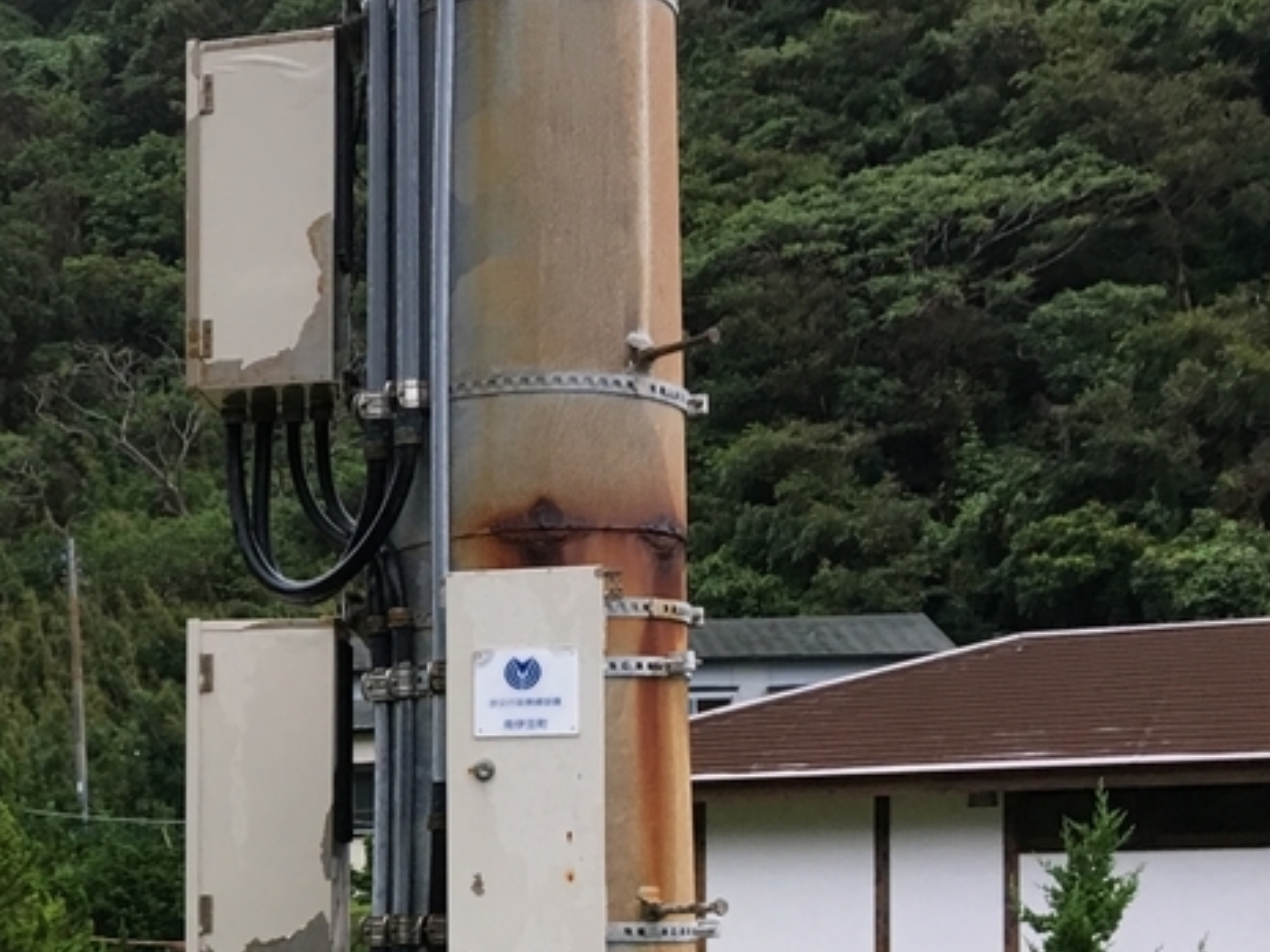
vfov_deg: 19.0
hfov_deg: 24.3
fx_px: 2752
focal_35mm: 75
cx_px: -131
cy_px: 990
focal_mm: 4.15
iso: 32
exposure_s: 1/15
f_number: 2.2
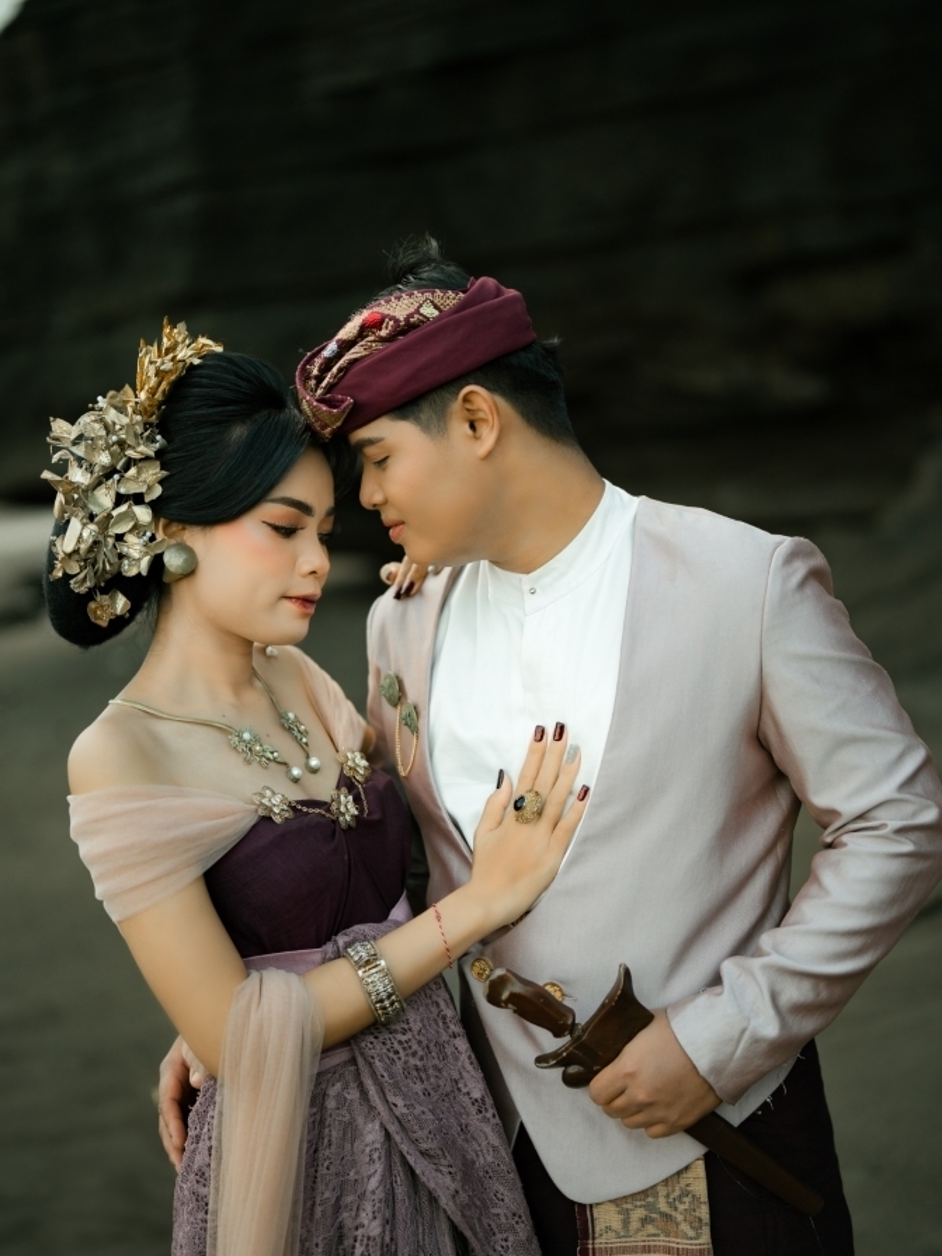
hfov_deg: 25.2
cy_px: 644
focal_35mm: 58
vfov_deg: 33.2
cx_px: 451
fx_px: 2105
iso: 250
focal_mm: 50
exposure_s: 1/1250
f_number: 1.4
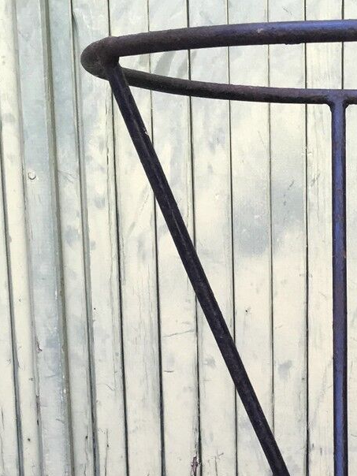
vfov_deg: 18.8
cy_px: 636
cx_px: 337
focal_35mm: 96
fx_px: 1320
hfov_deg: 15.2
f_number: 2.2
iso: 32
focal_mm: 4.15
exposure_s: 1/100
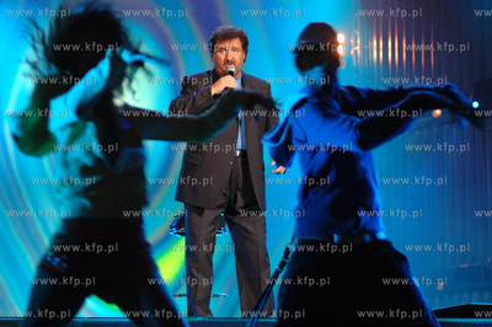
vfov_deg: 11.4
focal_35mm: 120
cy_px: 164
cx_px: 246
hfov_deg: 17.1
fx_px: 1639
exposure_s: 1/60
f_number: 2.8
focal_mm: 80
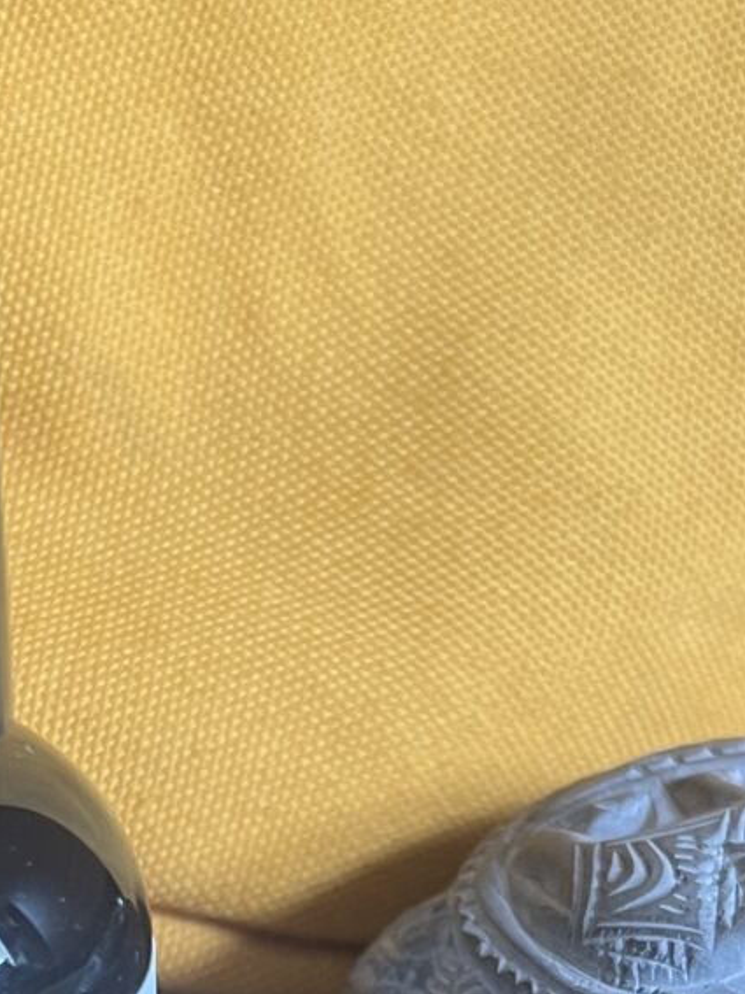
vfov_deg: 21.5
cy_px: 980
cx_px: 275
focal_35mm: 88
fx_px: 2526
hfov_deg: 16.8
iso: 320
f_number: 1.5
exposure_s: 1/60
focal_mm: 5.7
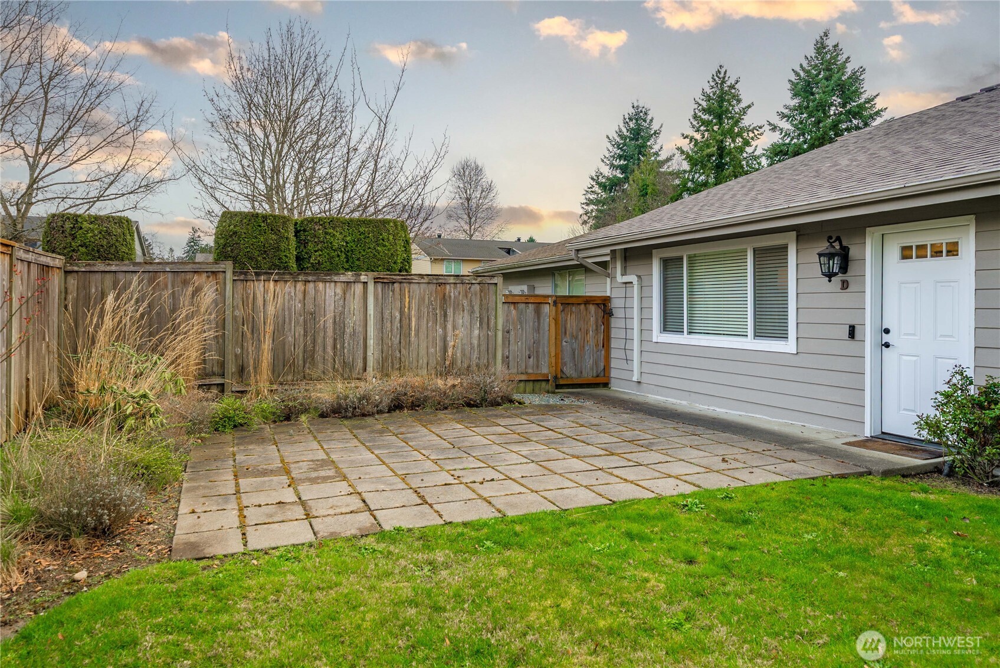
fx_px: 611
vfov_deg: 57.3
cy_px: 334
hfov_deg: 78.6
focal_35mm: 22
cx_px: 500
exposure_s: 1/30
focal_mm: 22
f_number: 7.1
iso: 80
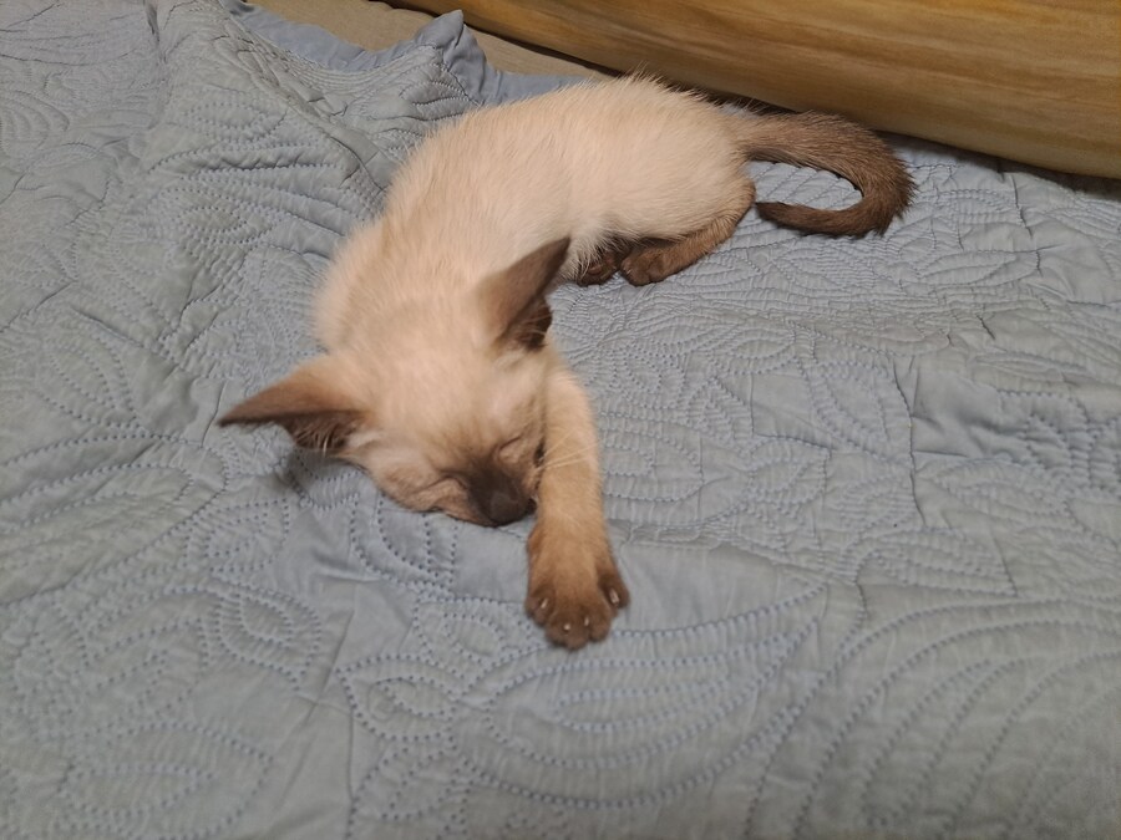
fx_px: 777
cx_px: 560
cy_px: 420
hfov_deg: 71.6
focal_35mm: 24
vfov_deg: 56.8
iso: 320
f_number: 1.8
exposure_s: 1/30
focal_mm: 5.23
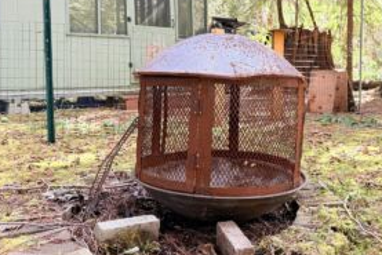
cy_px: 76
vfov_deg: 36.4
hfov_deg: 52.5
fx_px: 382
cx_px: 240
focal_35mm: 36
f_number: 1.78
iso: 80
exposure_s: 1/188
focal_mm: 6.76
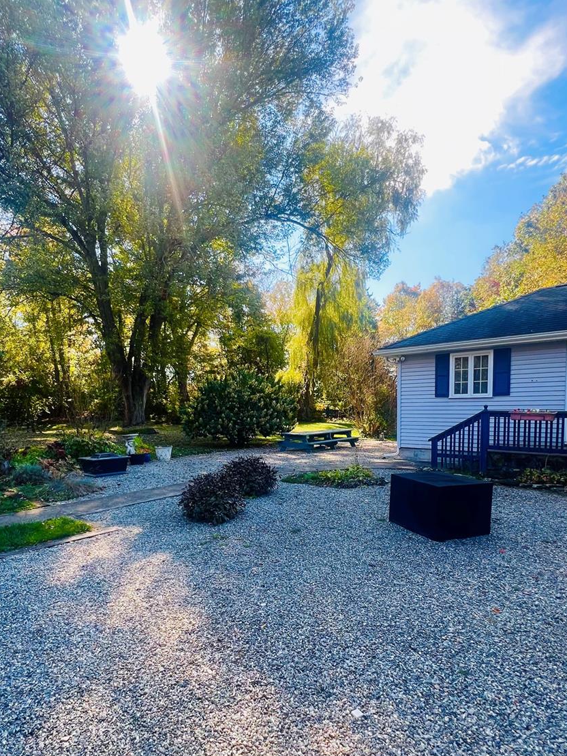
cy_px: 436
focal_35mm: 18
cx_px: 249
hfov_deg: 71.3
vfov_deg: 87.1
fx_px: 393
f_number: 1.8
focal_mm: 1.57
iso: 32
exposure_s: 1/227
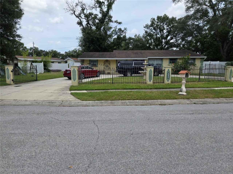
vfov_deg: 58.9
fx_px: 155
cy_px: 87
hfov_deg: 73.9
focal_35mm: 23
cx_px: 116
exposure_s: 1/1746
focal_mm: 5.4
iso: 25
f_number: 1.8
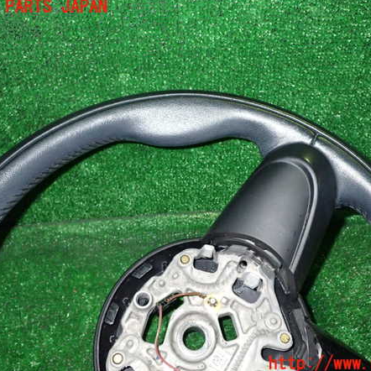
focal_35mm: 36
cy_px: 186
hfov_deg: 46.0
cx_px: 206
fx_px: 437
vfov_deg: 46.0
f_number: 6.3
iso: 640
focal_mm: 5.4
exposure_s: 1/30
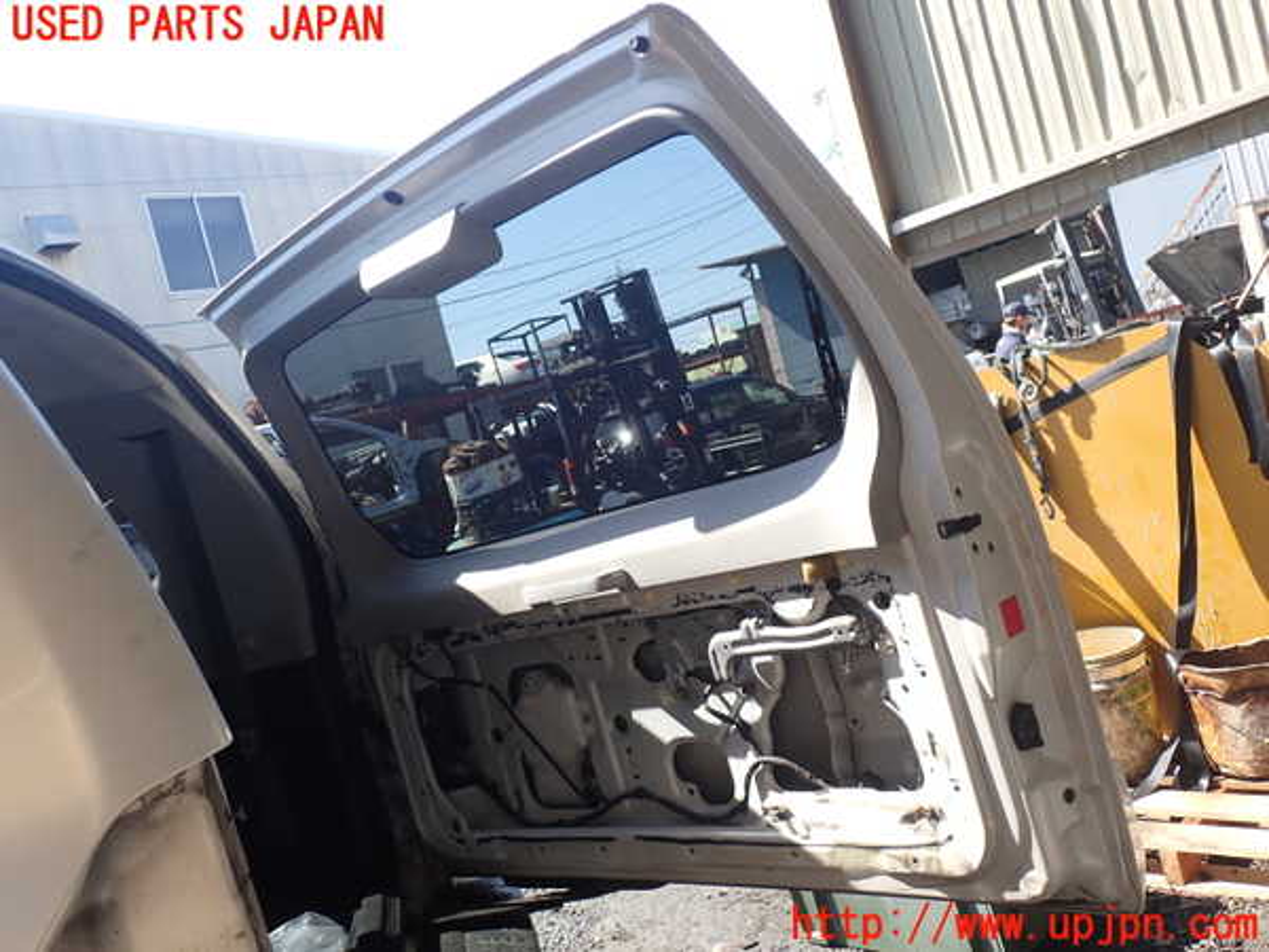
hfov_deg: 60.0
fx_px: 1100
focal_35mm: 30
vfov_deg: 46.8
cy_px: 476
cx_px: 634
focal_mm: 5.4
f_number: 3.2
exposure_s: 1/320
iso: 100
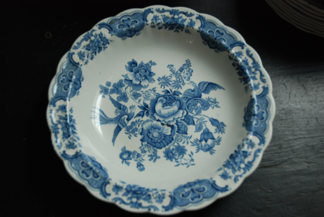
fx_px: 365
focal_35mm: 40
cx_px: 162
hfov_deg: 47.8
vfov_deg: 33.2
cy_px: 108
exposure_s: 1/60
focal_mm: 27
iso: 400
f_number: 3.8
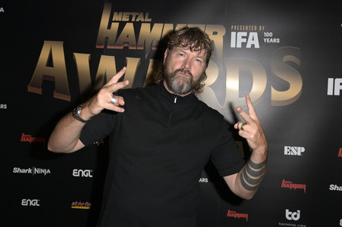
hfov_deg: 50.7
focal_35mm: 38
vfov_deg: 35.0
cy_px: 114
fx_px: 361
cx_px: 171
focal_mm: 38
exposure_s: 1/200
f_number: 5
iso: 640
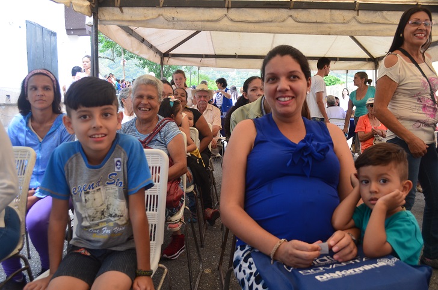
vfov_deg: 39.8
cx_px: 219
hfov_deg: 57.3
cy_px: 145
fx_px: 401
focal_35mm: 33
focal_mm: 22
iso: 250
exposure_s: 1/125
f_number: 5.6
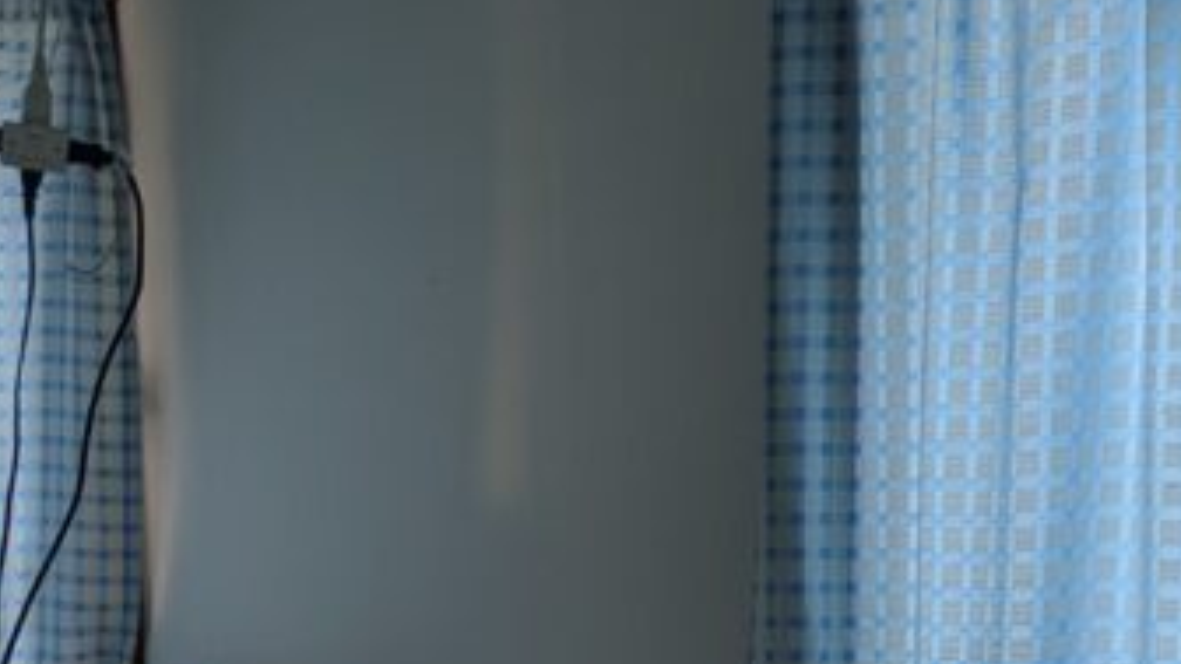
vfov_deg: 13.7
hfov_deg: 25.4
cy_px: 1000
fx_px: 2599
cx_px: 369
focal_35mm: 83
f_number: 1.89
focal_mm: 5.43
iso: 33
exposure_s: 1/117
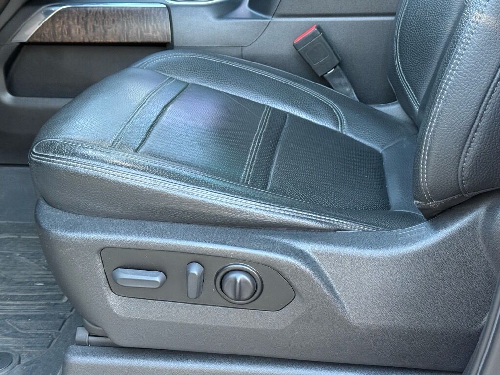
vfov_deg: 30.3
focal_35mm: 48
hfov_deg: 39.7
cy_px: 188
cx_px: 250
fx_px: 693
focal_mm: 6.76
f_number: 1.78
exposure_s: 1/60
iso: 200
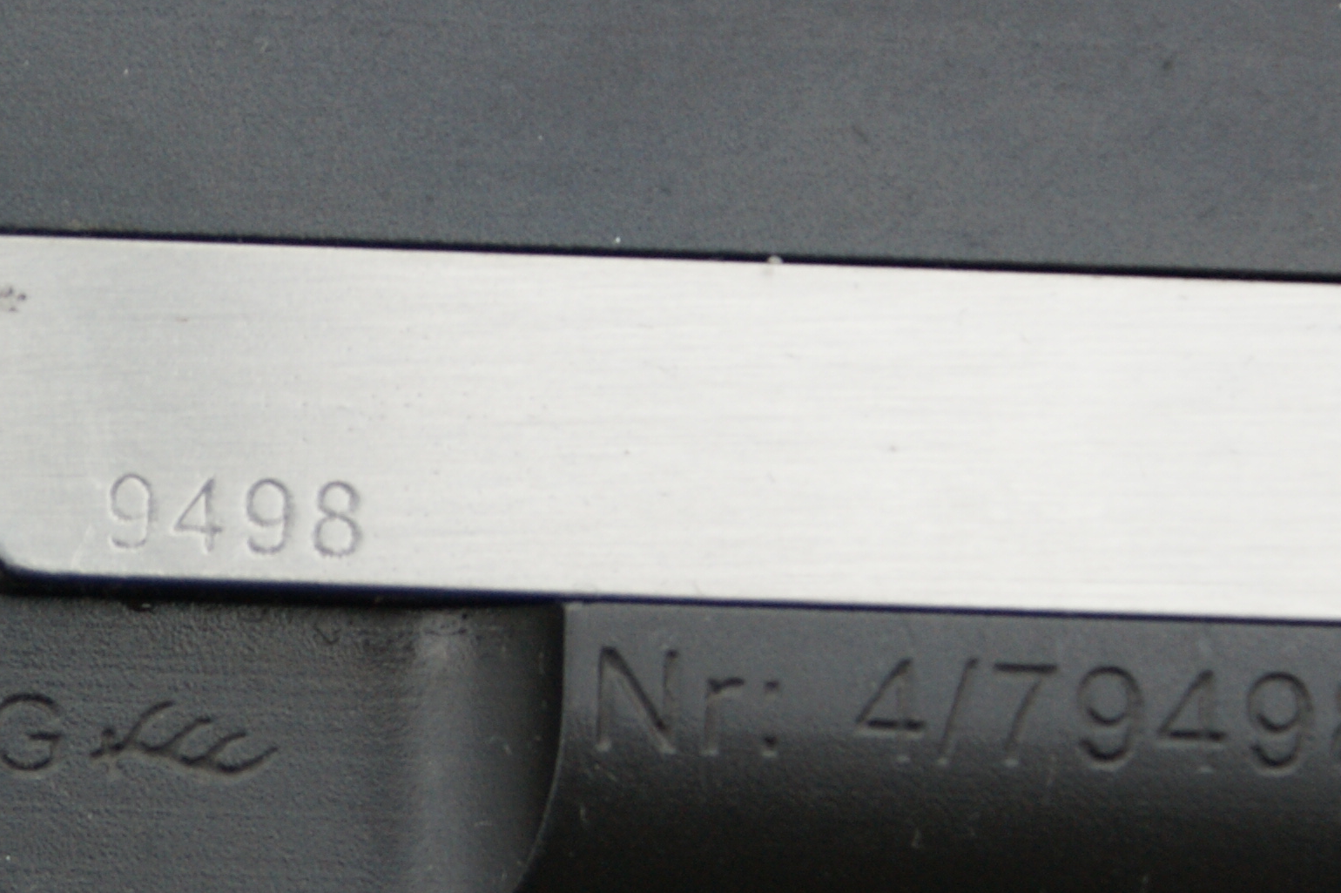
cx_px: -32
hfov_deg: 6.6
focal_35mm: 313
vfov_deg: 4.4
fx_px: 11653
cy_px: 399
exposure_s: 1/125
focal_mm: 70
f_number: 5.6
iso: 125
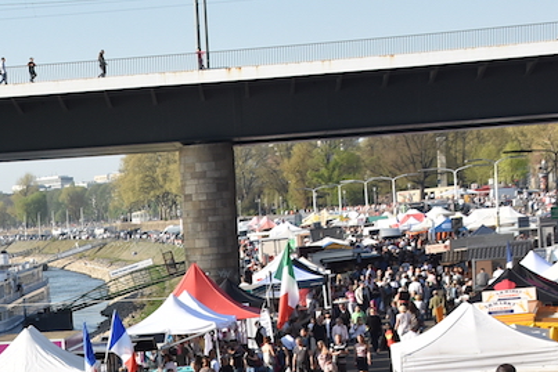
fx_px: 2248
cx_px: -69
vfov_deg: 9.4
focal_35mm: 145
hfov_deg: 13.8
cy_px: 361
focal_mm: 38
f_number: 8
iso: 280
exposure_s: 1/500
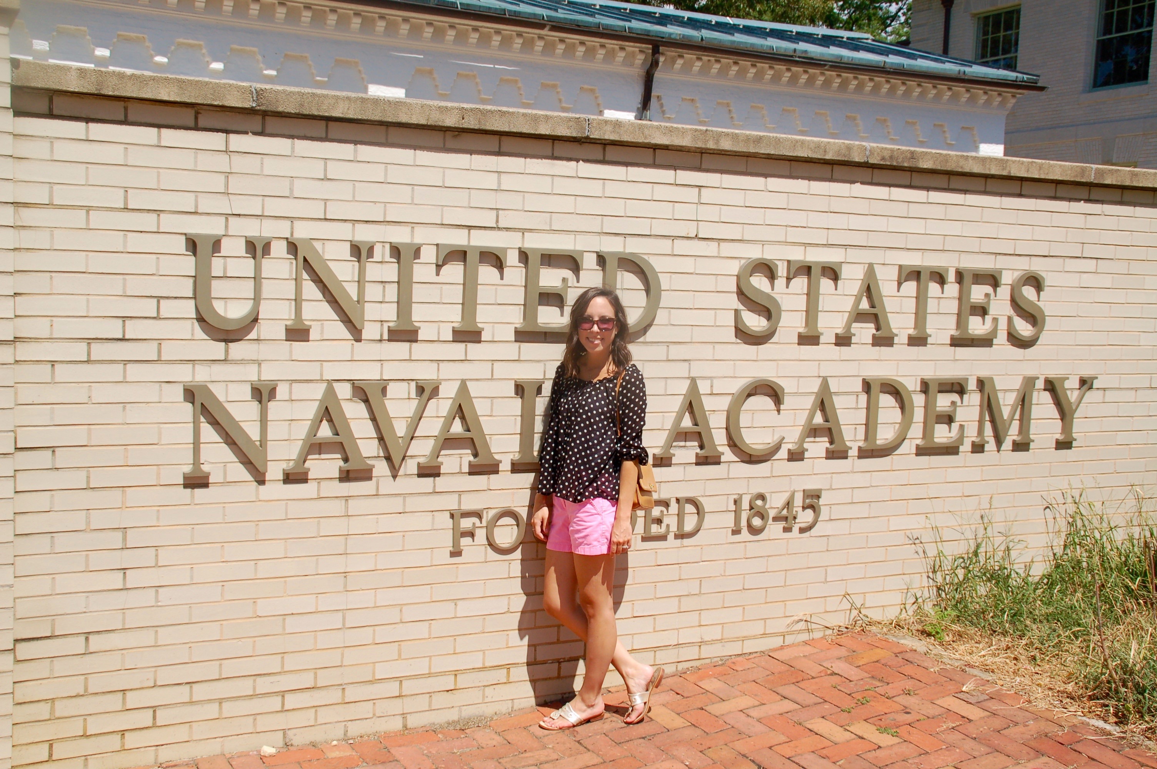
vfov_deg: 31.8
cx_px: 578
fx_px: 1349
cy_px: 384
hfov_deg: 46.4
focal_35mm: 42
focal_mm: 28
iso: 400
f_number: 7.1
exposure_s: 1/1600
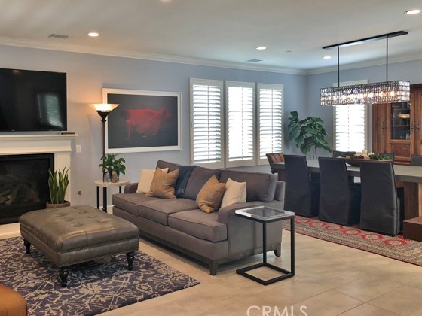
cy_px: 143
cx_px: 190
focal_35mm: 32
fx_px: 390
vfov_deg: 44.1
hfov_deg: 56.7
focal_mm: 4
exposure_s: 1/24
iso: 40
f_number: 1.8
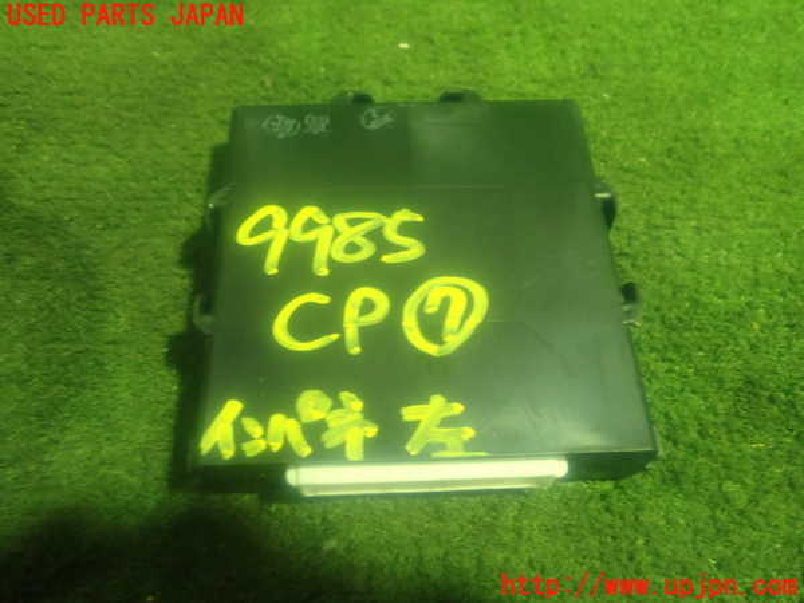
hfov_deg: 60.0
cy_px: 302
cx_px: 402
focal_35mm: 30
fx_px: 697
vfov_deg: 46.8
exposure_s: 1/40
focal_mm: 5.5
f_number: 2.3
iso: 800
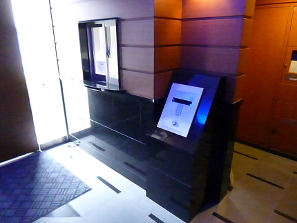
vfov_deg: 56.9
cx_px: 148
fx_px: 206
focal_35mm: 24
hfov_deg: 71.6
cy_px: 112
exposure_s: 1/30
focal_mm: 4.3
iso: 3200
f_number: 2.5
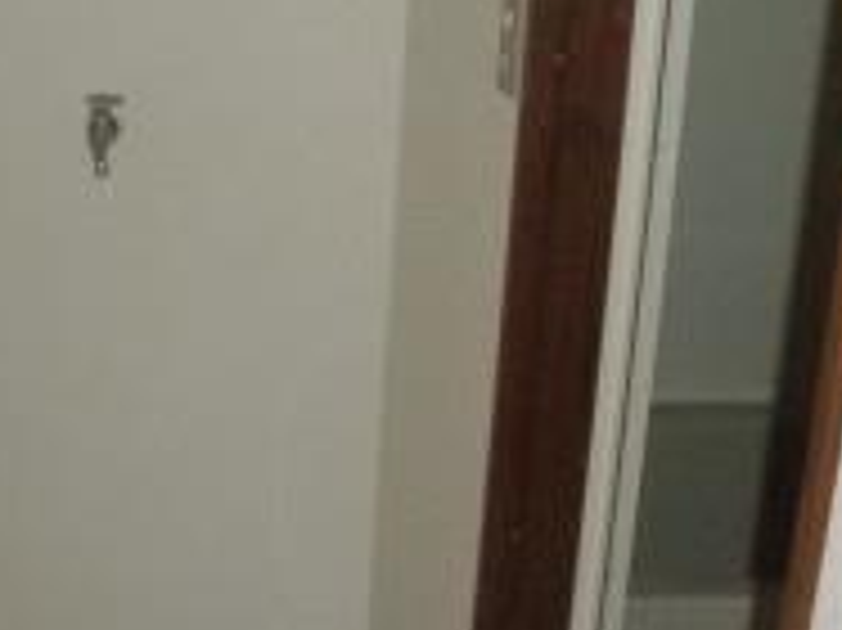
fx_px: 1629
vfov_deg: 21.9
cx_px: 117
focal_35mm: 67
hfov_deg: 28.1
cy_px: 378
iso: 800
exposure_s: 1/125
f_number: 3
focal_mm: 5
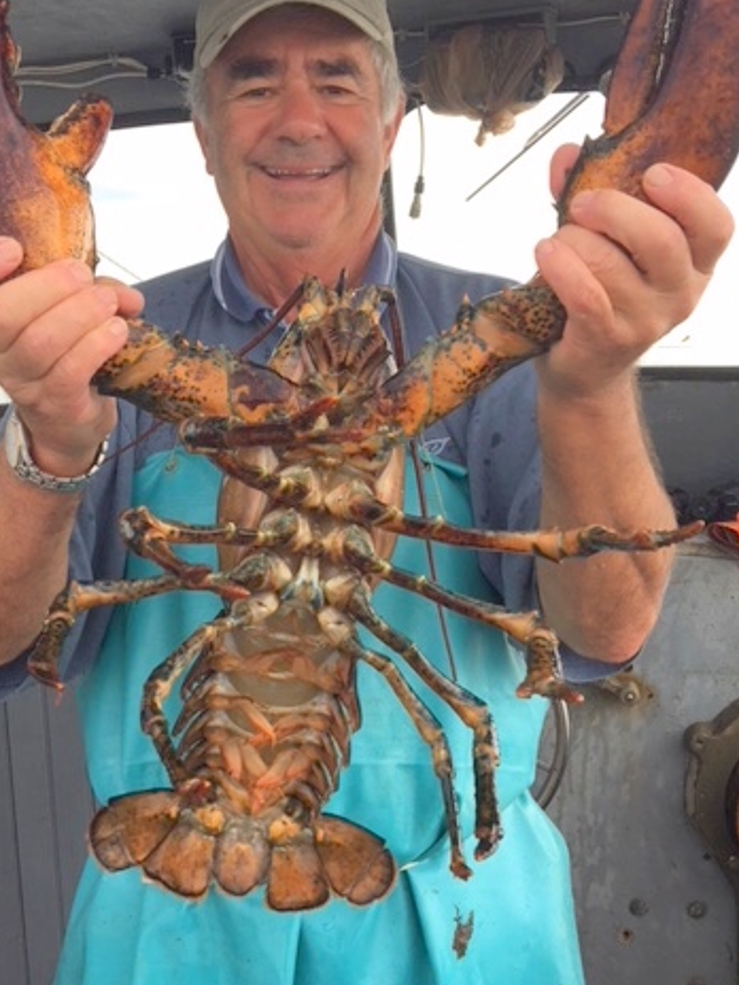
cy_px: 473
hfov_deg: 35.9
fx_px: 1139
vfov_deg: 46.8
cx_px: 327
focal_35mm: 40
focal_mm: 4.15
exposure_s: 1/413
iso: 25
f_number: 2.2
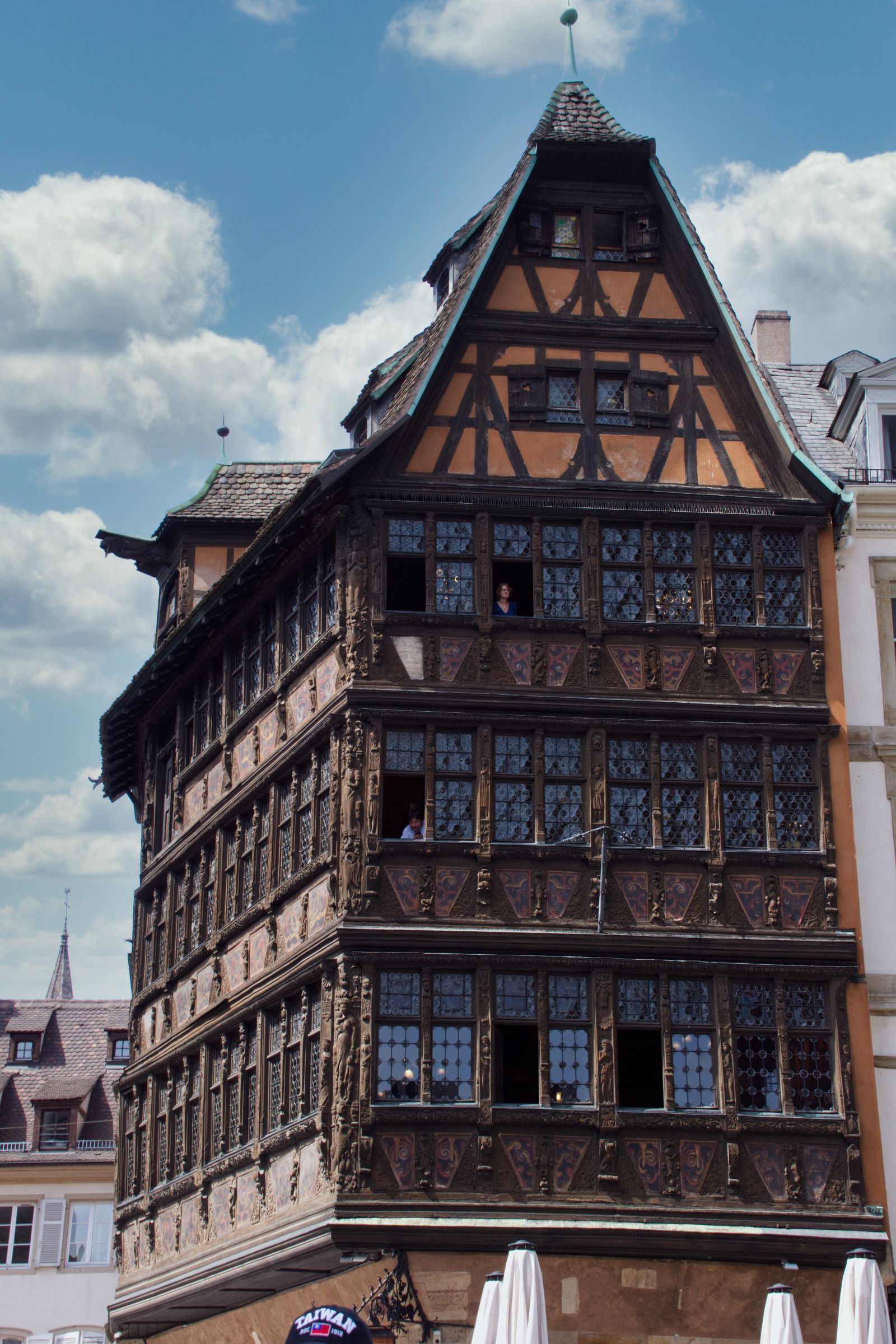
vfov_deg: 37.9
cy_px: 672
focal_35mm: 52
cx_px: 448
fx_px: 1960
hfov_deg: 25.8
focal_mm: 35
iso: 200
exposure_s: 1/125
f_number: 11
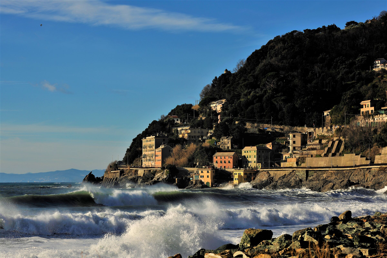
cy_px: 129
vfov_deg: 27.0
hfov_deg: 39.6
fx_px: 537
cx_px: 194
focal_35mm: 50
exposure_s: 1/1250
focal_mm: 50
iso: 100
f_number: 4
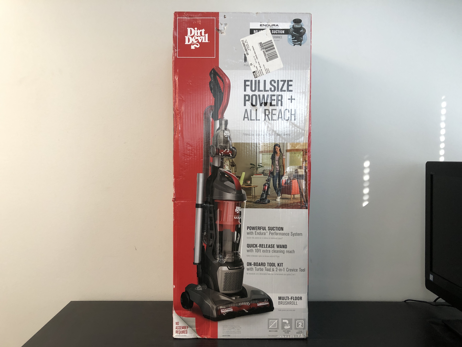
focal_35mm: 28
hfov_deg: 63.4
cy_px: 174
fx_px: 374
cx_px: 231
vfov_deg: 49.7
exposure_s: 1/27
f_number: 1.8
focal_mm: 3.99
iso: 40
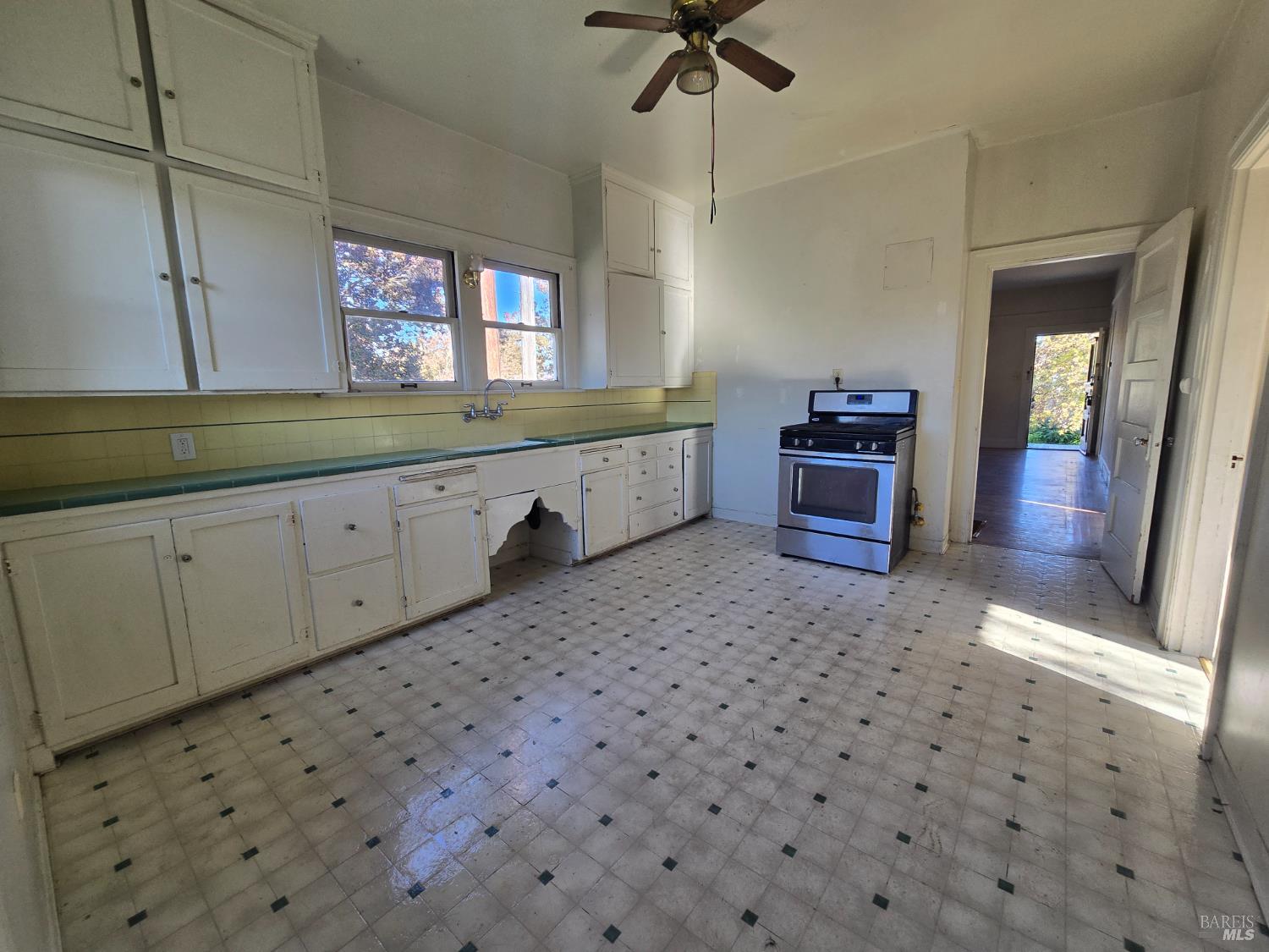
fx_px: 477
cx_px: 634
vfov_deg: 89.9
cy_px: 476
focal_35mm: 13
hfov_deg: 106.2
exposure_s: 1/120
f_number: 2.2
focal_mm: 2.2
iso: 64
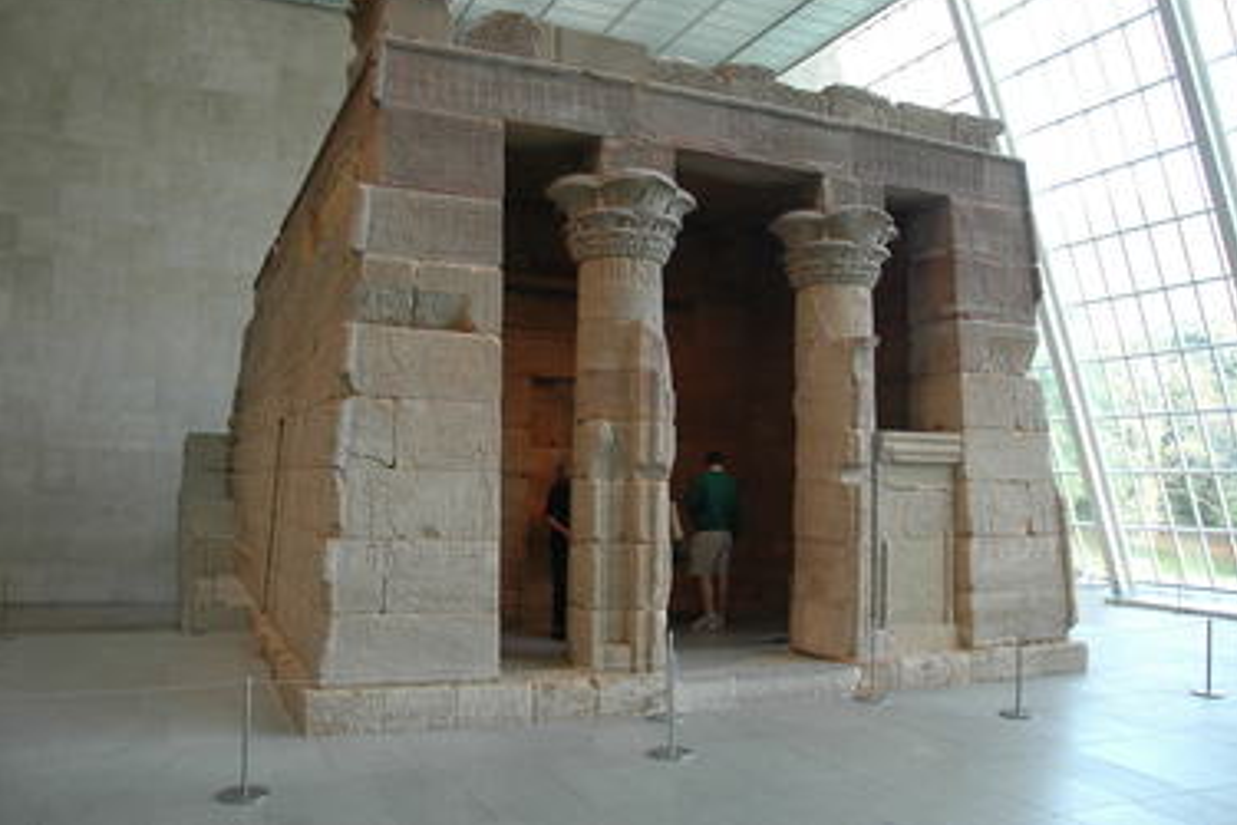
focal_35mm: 29
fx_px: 996
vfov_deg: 44.9
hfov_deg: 63.7
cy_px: 393
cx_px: 609
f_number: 4
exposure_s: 1/60
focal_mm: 18
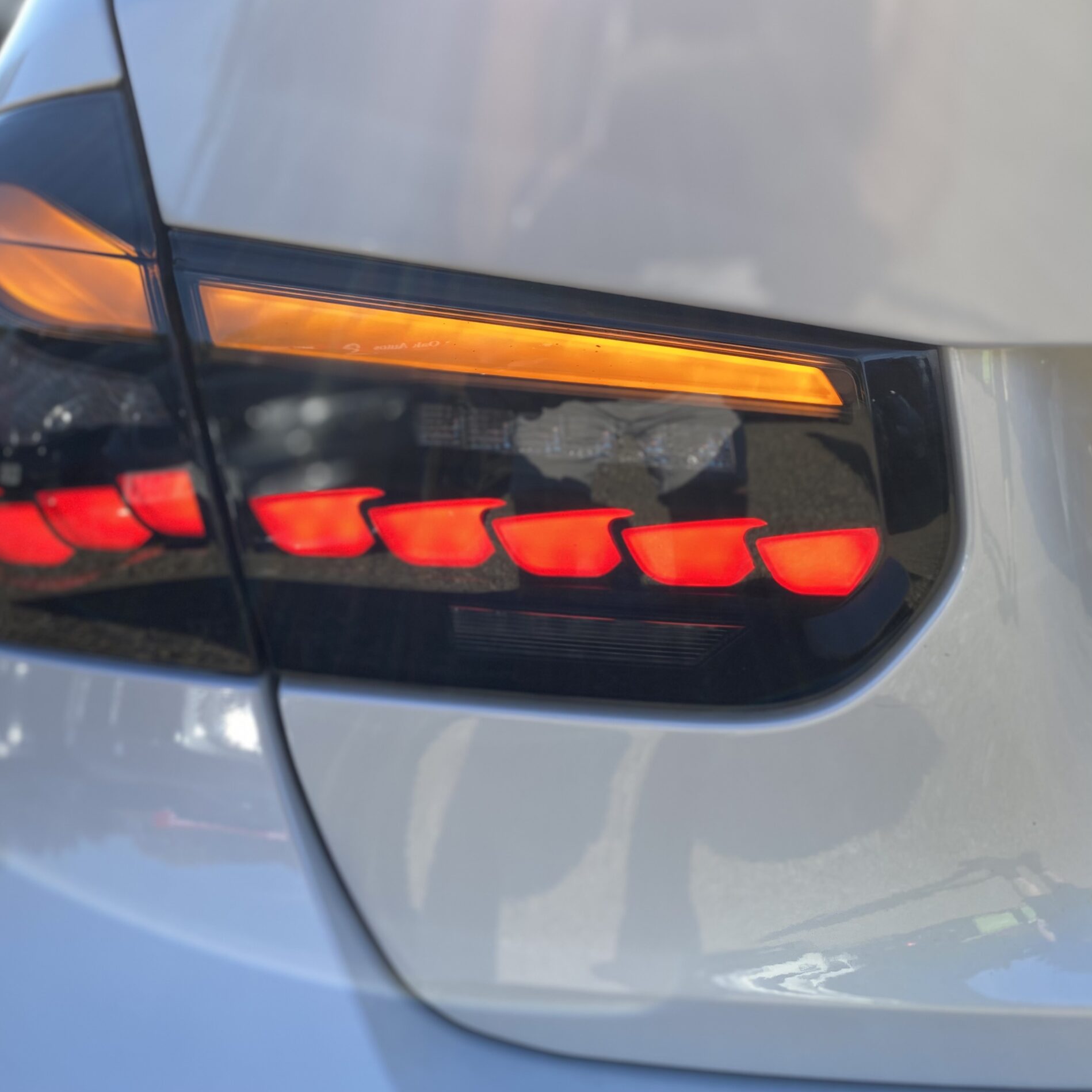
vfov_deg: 52.5
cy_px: 542
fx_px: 1106
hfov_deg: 51.6
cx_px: 368
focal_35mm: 31
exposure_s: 1/793
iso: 32
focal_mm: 4.25
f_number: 1.8
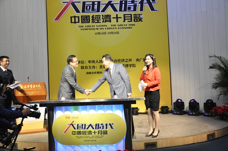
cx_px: 114
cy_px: 76
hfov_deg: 57.3
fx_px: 209
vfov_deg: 39.9
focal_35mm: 33
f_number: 5
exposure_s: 1/100
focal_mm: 22
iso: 1600
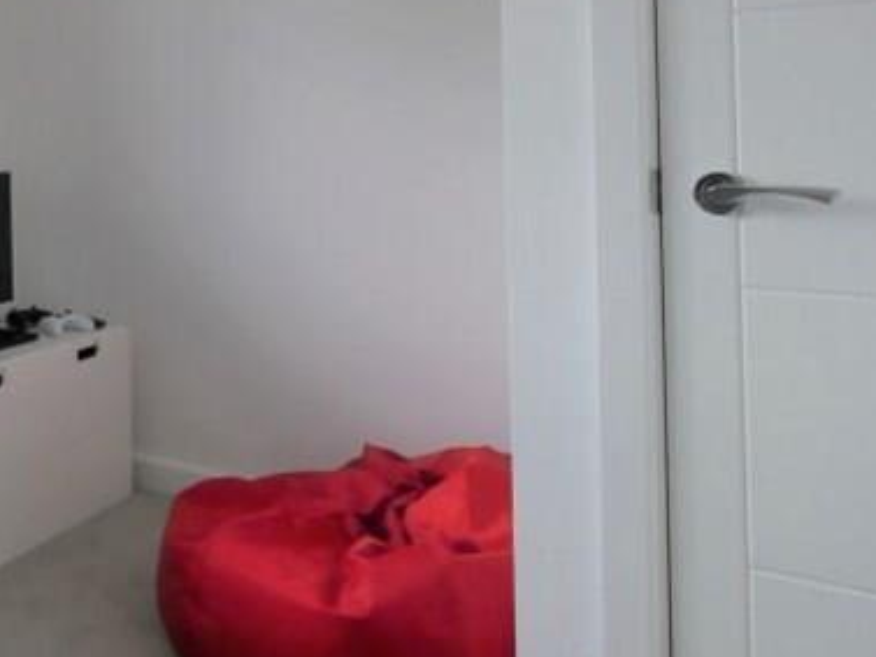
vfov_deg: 36.3
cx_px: -58
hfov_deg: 40.7
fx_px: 962
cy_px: 120
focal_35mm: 38
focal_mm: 7
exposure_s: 1/60
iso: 640
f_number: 4
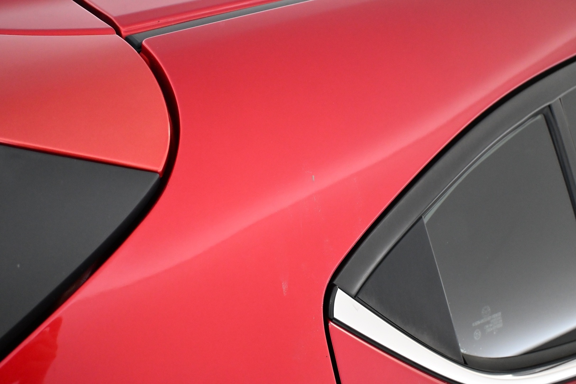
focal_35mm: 41
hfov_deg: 47.2
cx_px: 288
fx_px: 660
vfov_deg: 32.4
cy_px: 192
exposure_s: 1/80
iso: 3200
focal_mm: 27.5
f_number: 4.5
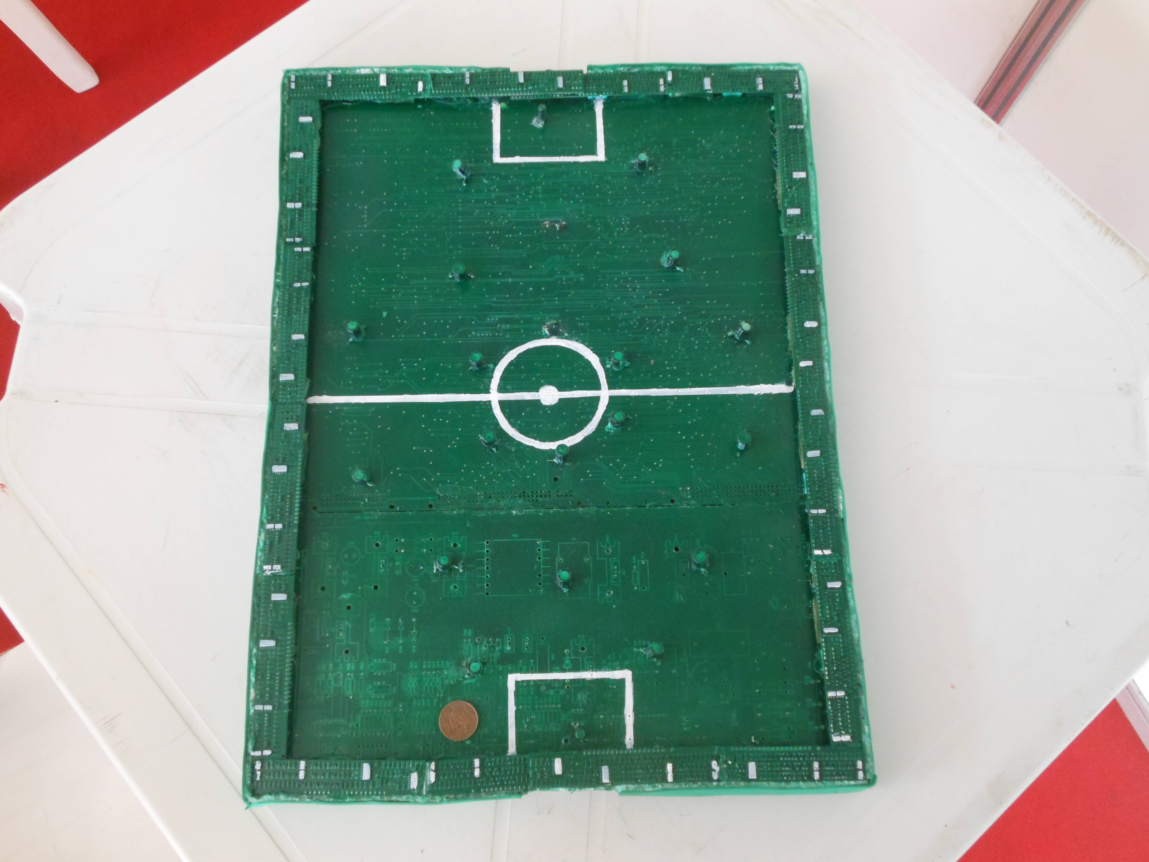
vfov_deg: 48.2
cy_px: 431
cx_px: 574
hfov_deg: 61.7
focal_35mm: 29
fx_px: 963
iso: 320
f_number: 3.3
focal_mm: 5.2
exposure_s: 1/30
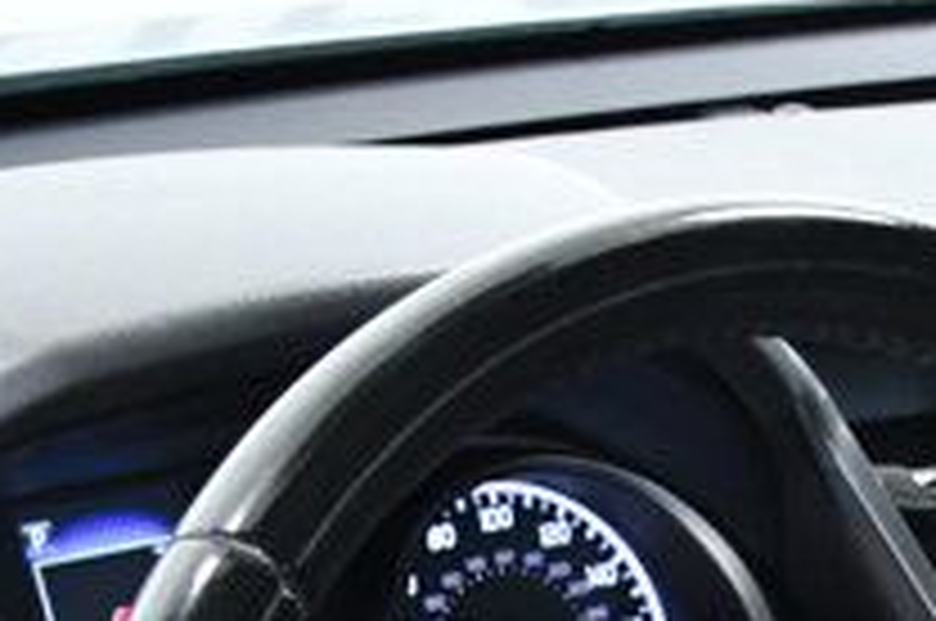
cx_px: 1462
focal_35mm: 133
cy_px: 1476
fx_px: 3453
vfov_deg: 9.2
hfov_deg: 14.3
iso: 2500
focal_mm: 18
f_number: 5.6
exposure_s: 1/125
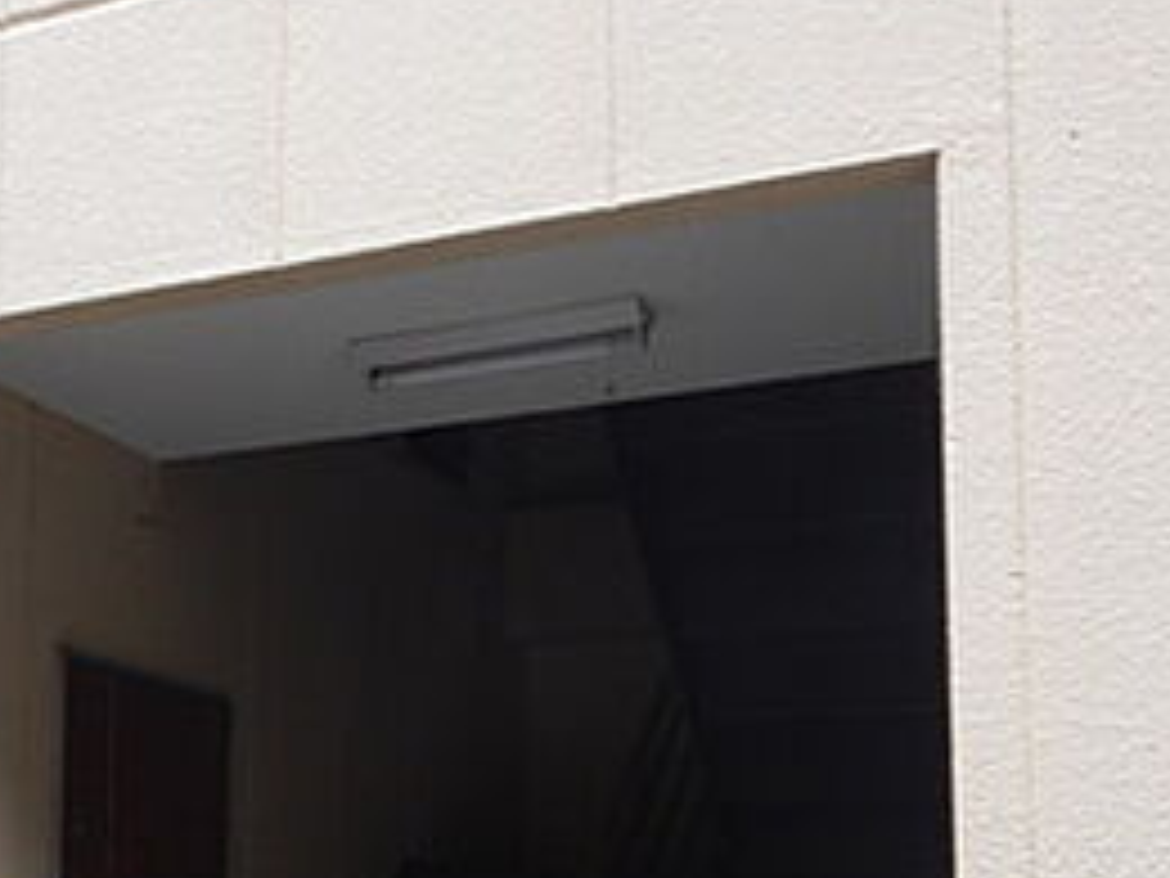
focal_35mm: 59
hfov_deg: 31.4
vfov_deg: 24.2
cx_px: 144
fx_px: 1994
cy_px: 765
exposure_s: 1/640
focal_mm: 4.3
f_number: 2.8
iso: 125
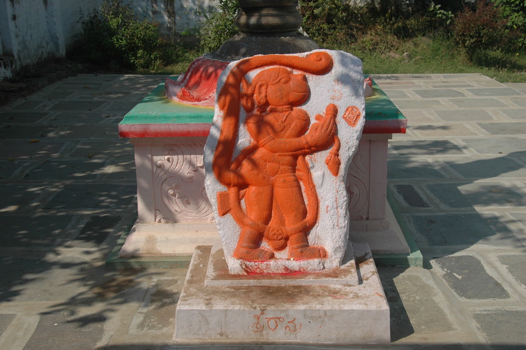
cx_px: 263
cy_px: 175
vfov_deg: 28.0
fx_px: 701
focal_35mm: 48
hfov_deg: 41.2
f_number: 8
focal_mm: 32
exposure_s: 1/250
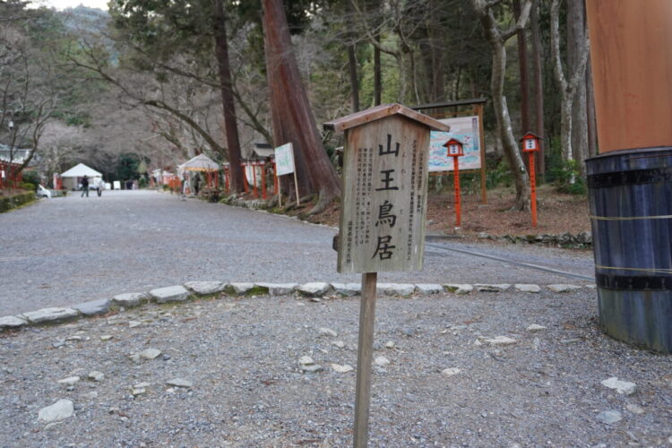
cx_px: 336
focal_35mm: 32
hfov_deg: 59.5
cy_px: 224
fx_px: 588
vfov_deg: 41.7
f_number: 4
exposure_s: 1/160
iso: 640
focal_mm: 21
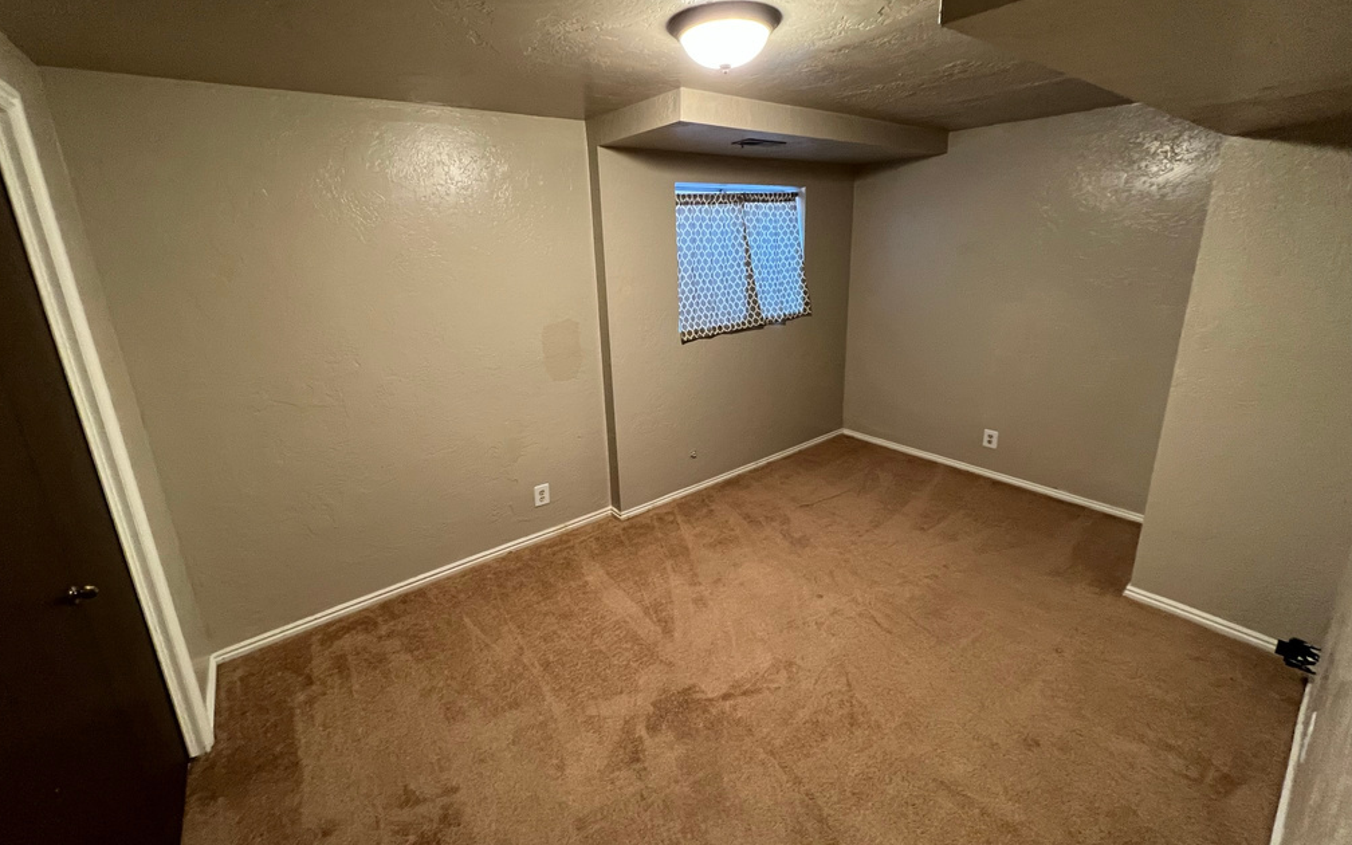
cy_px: 384
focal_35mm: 14
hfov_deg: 105.3
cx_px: 667
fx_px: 516
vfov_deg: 78.4
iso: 400
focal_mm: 1.57
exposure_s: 1/60
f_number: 1.8
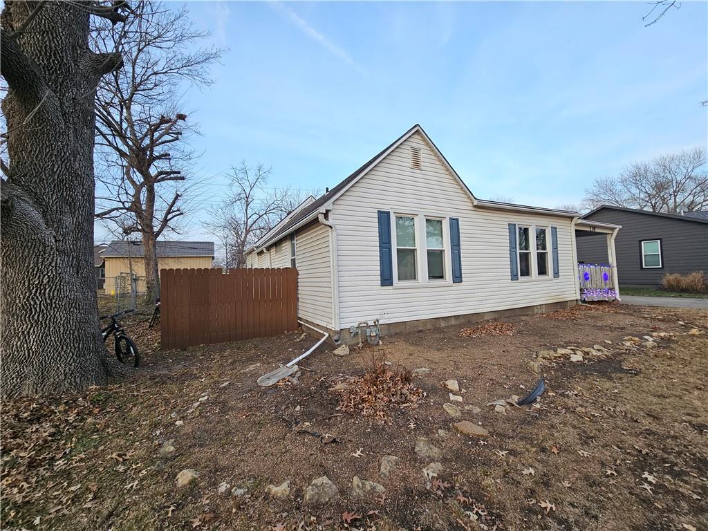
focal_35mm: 13
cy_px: 266
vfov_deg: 89.9
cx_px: 354
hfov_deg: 106.2
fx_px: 266
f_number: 2.2
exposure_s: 1/162
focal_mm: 2.2
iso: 50
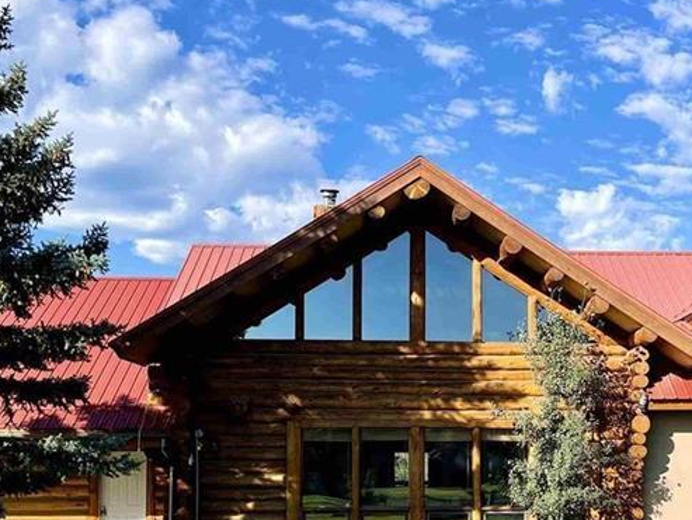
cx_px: 487
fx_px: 1080
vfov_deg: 26.6
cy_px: 406
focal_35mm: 54
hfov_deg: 35.0
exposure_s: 1/2433
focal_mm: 5.1
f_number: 1.6
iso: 32
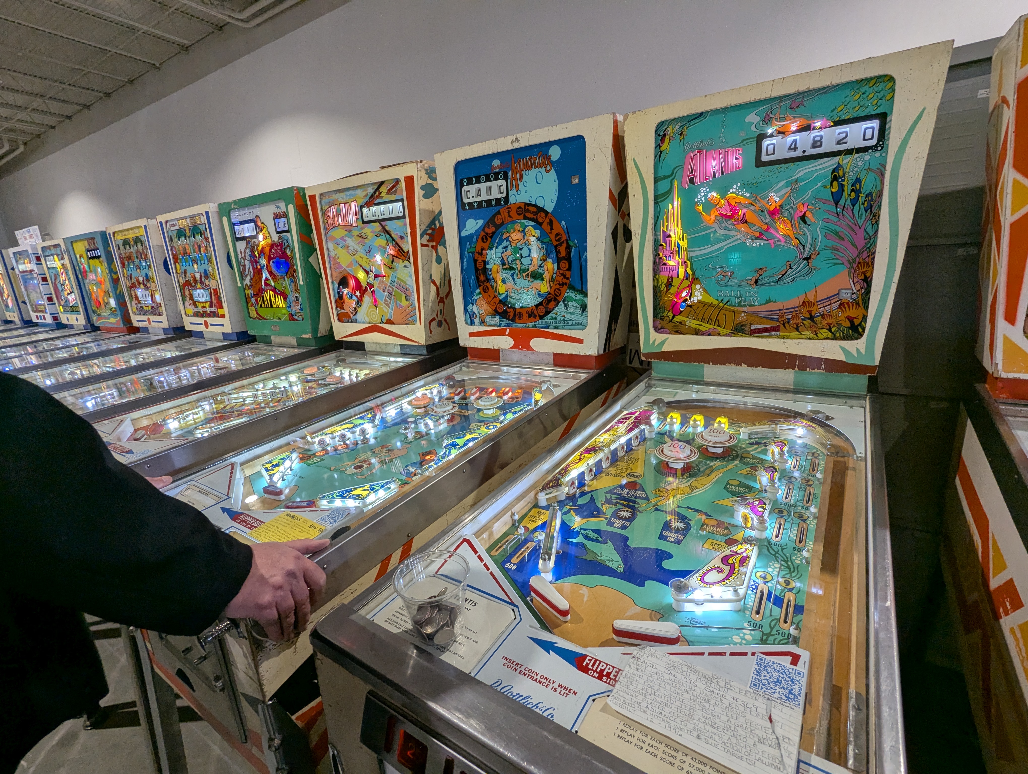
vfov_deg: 78.2
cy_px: 387
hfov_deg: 94.4
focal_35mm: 16
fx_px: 476
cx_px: 514
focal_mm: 2.35
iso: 177
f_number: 2.2
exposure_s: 1/63.5
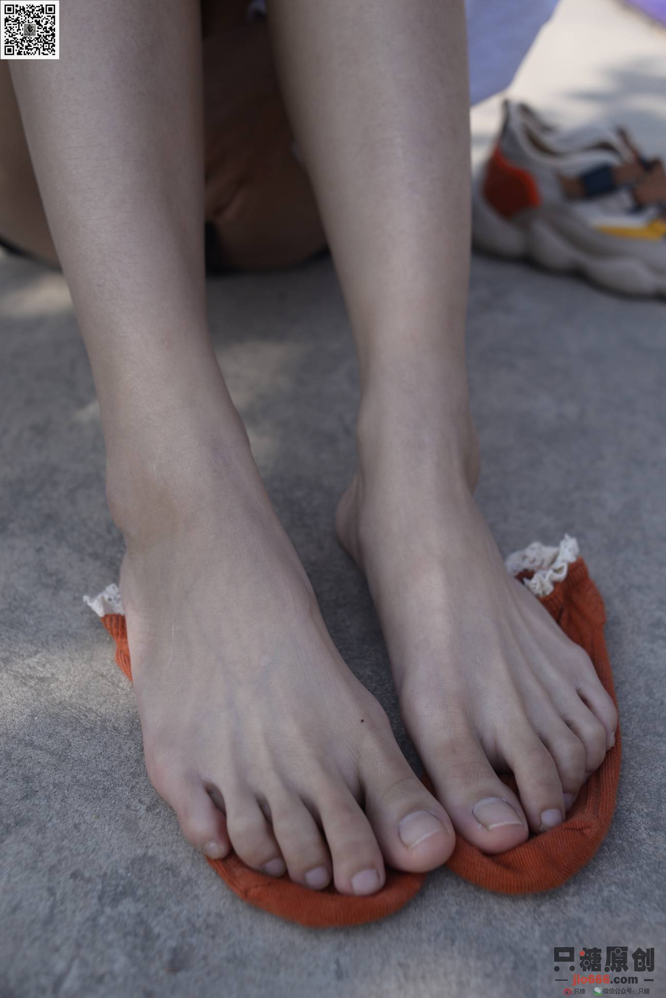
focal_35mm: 35
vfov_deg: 54.4
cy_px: 499
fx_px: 970
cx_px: 333
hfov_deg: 37.9
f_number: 5.6
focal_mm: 35
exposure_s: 1/800
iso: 160
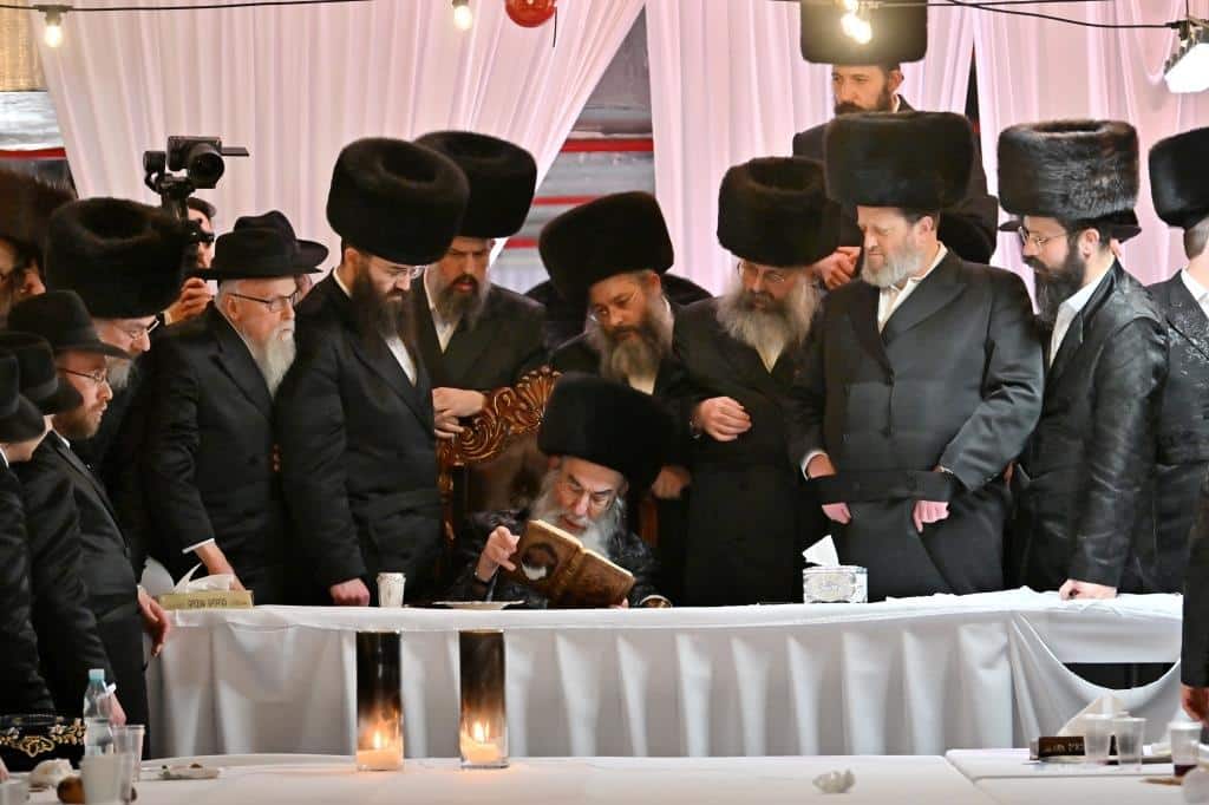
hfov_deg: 10.2
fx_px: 6781
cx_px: 604
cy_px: 402
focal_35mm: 202
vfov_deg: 6.8
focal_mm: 135
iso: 1250
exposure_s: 1/160
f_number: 2.8
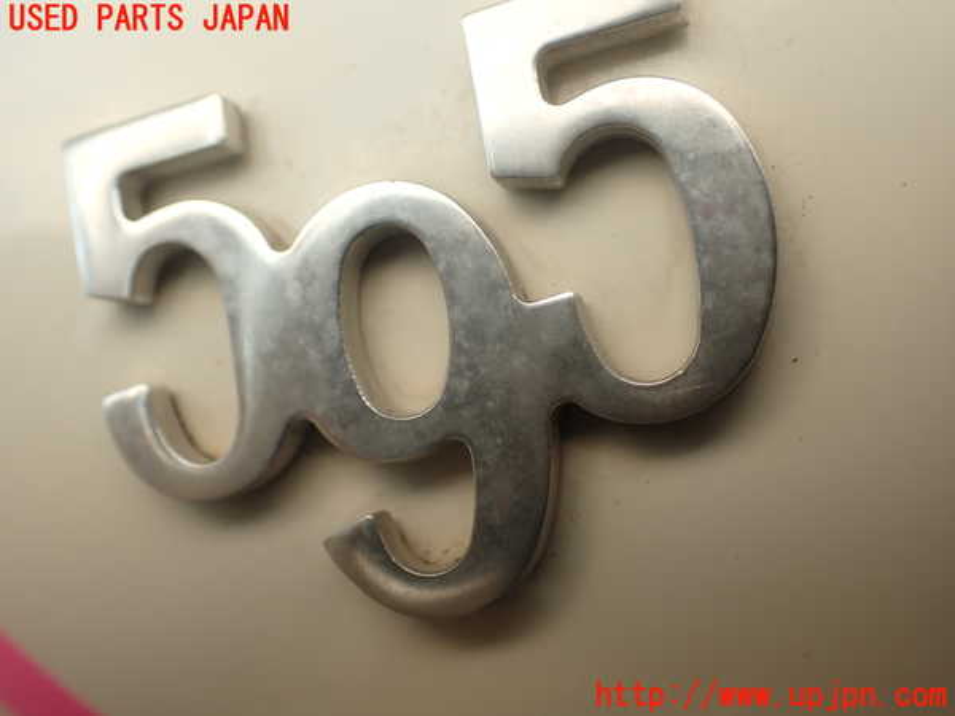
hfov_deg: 56.8
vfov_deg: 44.2
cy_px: 358
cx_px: 478
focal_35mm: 32
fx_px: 883
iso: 100
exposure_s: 1/100
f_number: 2.4
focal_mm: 5.79
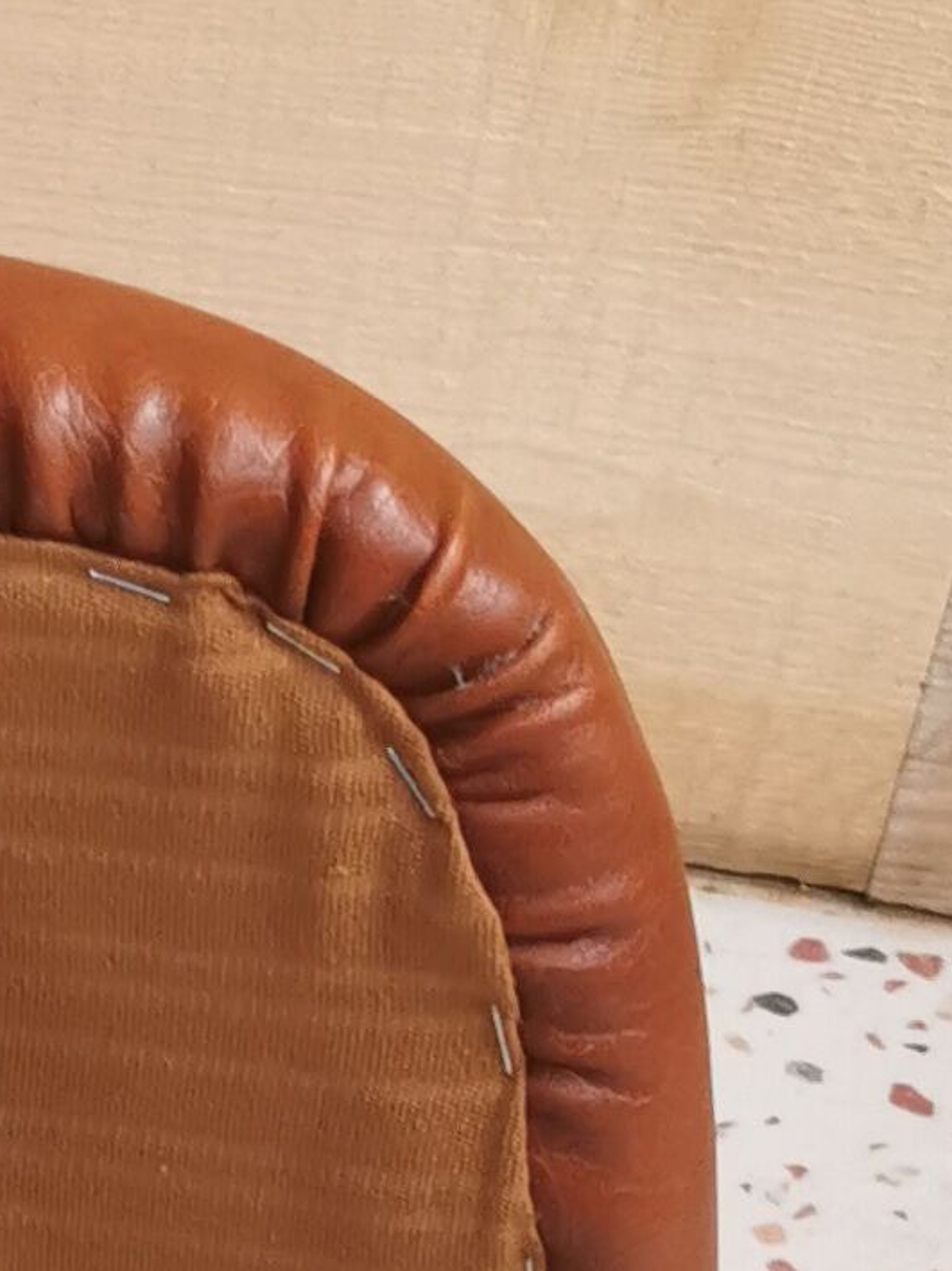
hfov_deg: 9.9
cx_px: -982
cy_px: 1631
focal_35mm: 139
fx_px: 5102
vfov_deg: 13.7
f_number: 1.8
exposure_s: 1/50
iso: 160
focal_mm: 5.58
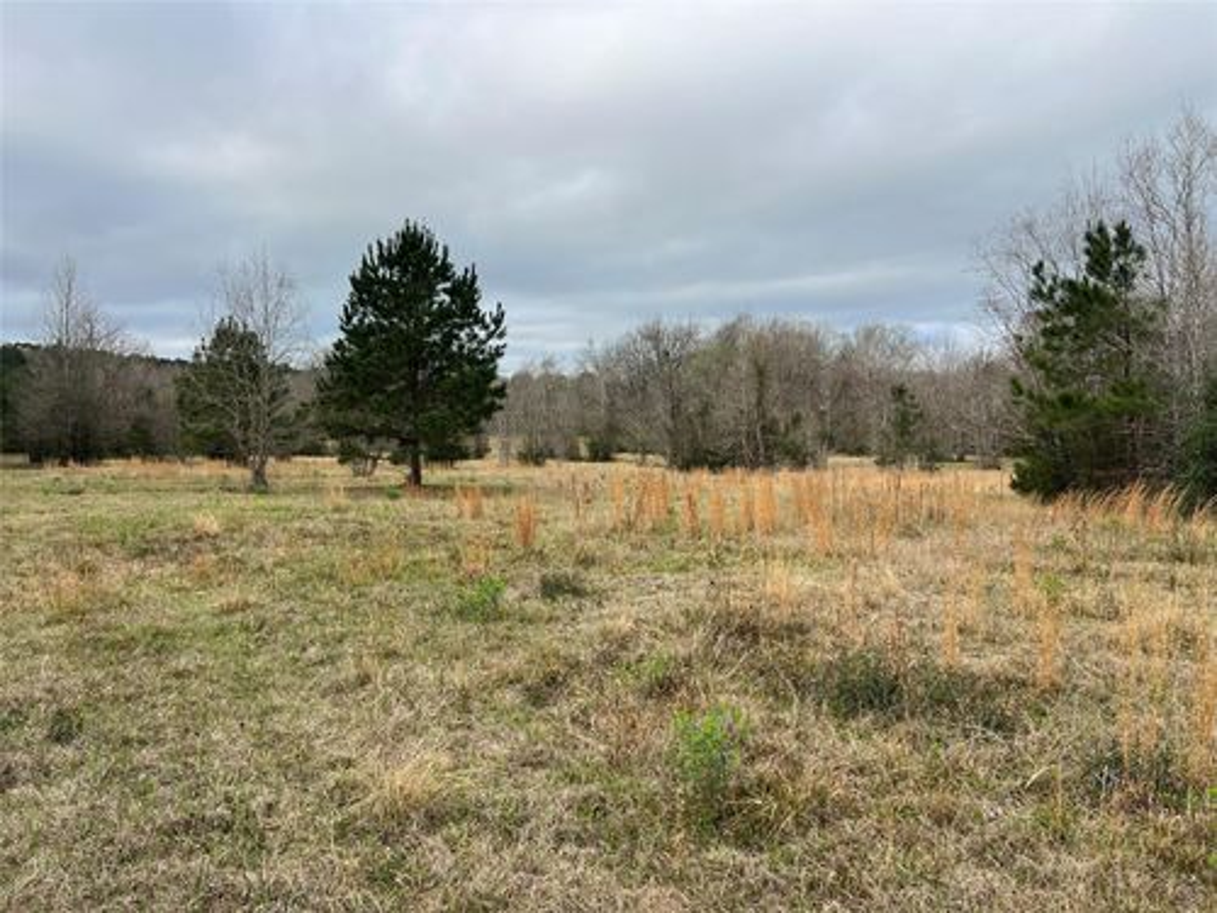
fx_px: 914
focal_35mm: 26
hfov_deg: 67.3
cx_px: 608
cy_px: 456
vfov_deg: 53.1
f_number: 1.5
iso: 50
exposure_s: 1/2299
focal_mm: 5.7
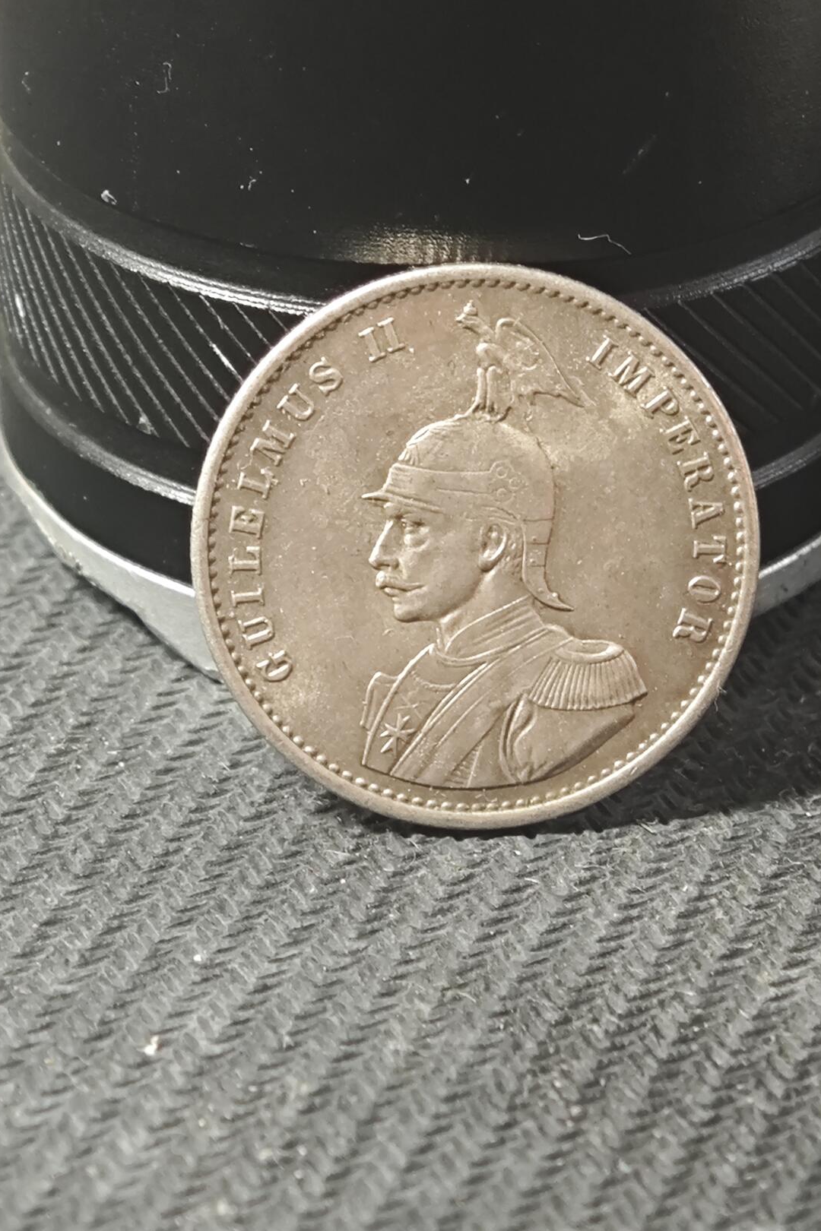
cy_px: 634
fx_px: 5849
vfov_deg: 12.0
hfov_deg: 8.0
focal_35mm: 171
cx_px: 456
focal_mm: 9
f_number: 2
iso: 2000
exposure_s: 1/50
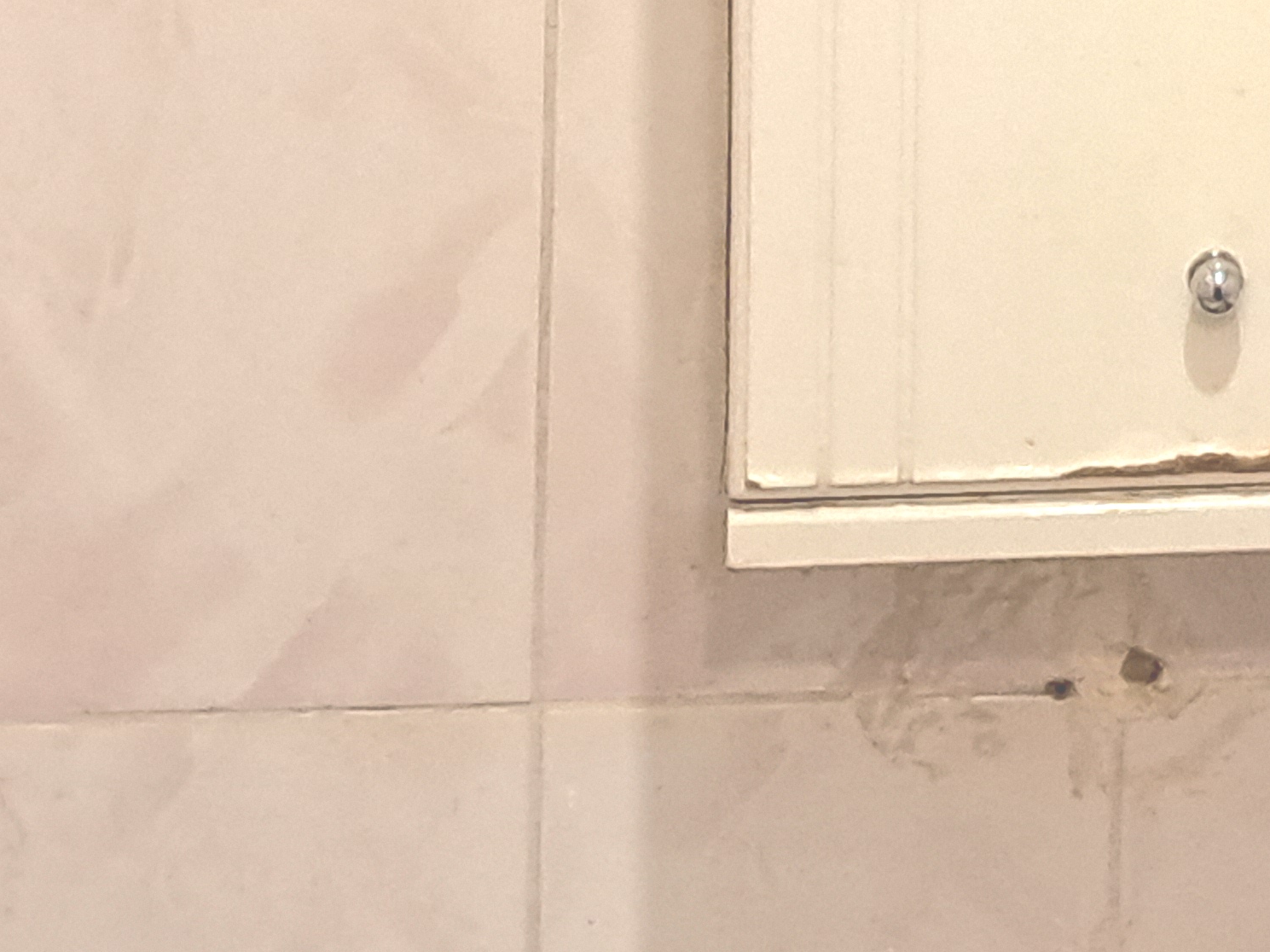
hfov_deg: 13.0
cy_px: -707
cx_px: 1568
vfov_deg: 9.6
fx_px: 5429
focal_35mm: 148
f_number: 1.8
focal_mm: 4
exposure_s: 1/50
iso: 320
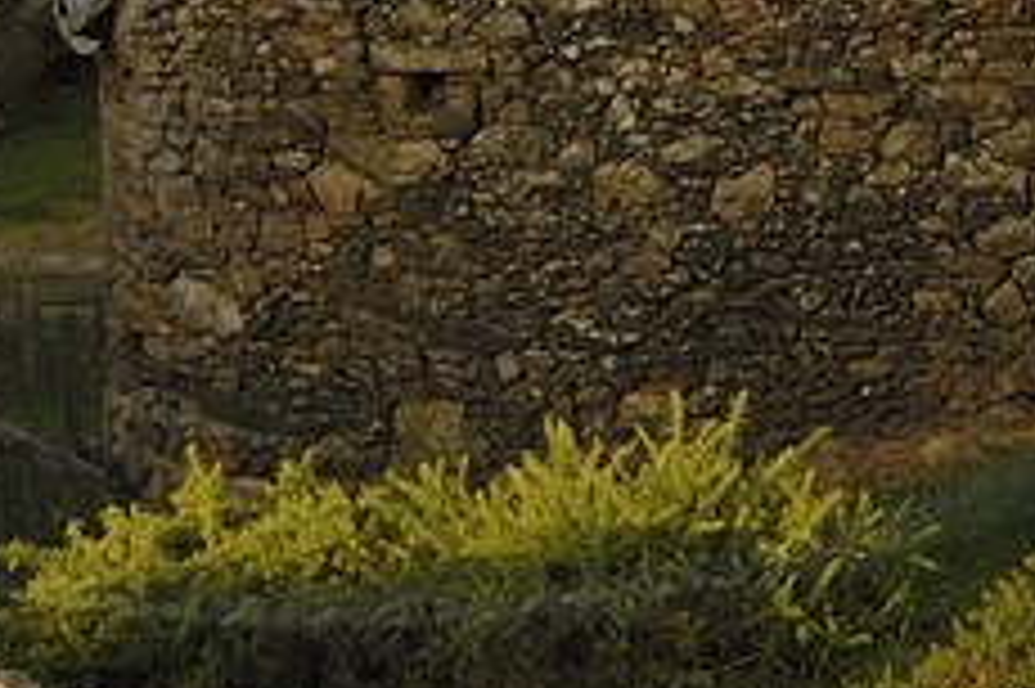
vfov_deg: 1.3
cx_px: 328
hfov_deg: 1.9
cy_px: -1025
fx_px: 31471
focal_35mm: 1095
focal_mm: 105
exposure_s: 1/50
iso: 100
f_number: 6.3
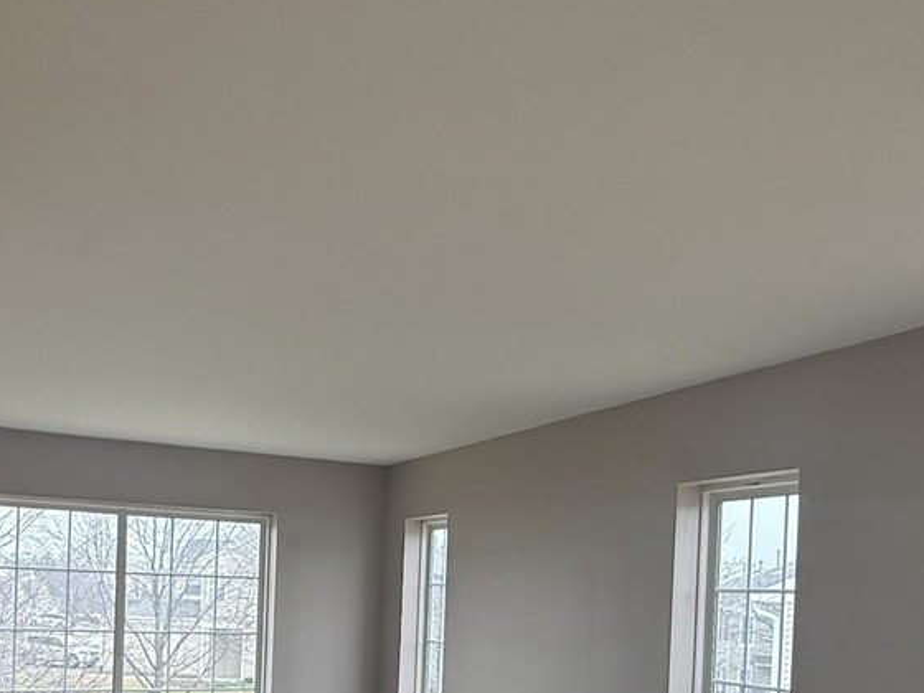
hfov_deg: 51.2
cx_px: 406
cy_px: 619
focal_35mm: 36
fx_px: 961
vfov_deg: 37.2
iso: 64
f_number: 2.2
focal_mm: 2.22
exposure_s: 1/189
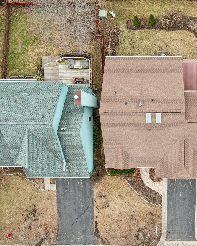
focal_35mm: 32
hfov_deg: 43.9
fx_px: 233
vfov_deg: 55.7
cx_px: 153
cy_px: 121
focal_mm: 8.4
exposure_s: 1/350
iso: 100
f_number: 2.8
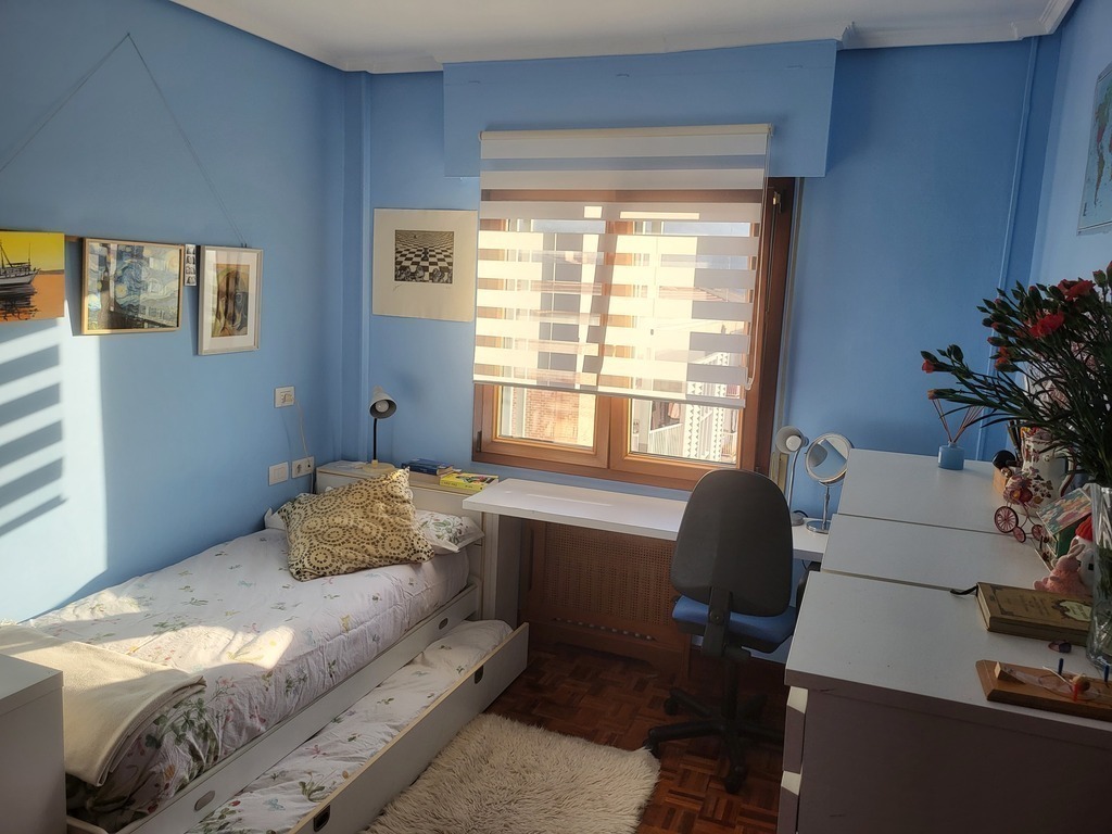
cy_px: 417
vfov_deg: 53.1
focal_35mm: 26
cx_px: 556
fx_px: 835
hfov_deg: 67.3
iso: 40
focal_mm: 5.4
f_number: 1.8
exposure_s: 1/277
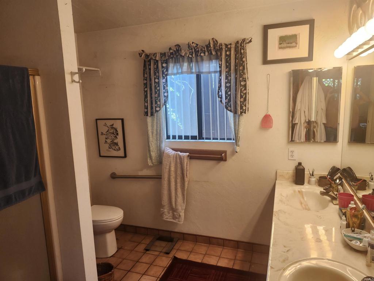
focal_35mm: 23
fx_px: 248
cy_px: 140
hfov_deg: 73.9
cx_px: 187
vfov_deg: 58.9
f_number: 1.8
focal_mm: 5.54
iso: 200
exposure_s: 1/120
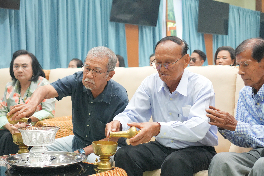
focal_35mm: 58
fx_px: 422
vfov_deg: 23.6
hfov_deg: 34.7
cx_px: 123
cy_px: 96
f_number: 2.8
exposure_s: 1/125
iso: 1600
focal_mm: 35
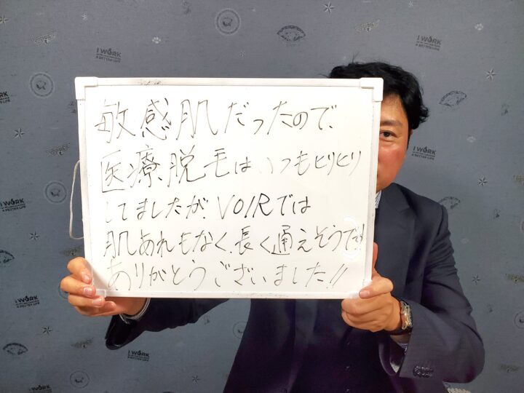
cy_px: 196
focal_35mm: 26
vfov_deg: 53.1
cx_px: 262
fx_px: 394
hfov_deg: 67.3
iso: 250
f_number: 2.4
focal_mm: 4.3
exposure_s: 1/100
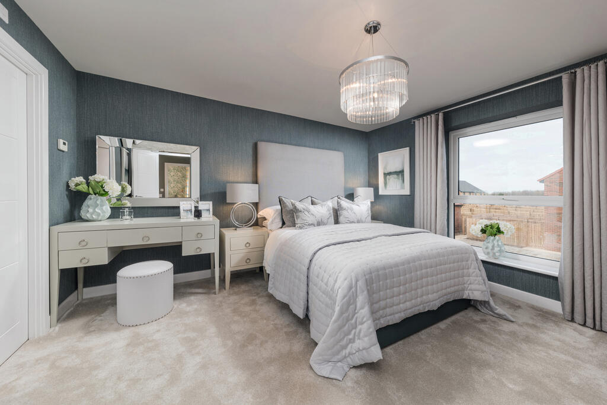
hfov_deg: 112.6
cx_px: 304
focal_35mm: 12
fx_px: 202
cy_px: 202
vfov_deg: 90.0
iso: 125
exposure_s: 1/3
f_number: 14
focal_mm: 12
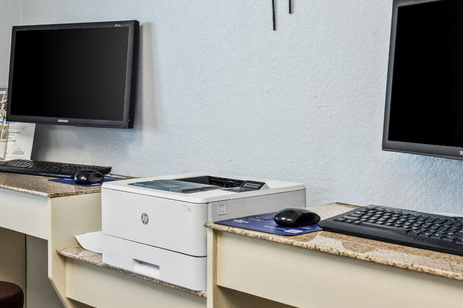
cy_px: 115
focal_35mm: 67
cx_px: 116
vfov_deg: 20.3
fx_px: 861
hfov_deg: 29.6
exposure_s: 1/3
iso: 400
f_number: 9
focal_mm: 20
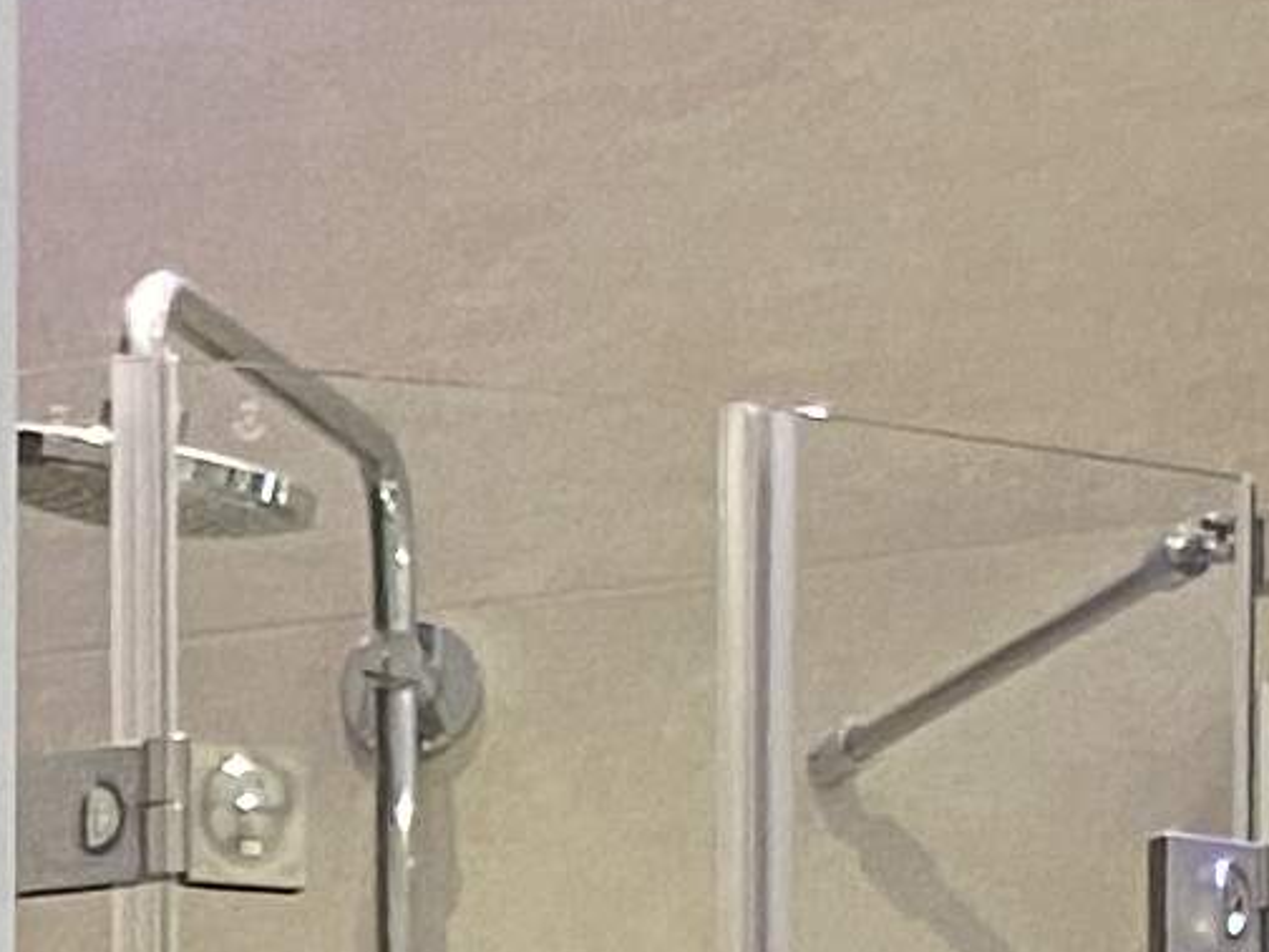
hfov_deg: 8.6
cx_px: -1851
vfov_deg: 6.3
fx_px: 7625
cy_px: 3209
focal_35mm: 208
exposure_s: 1/50
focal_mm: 4.25
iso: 200
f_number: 1.8
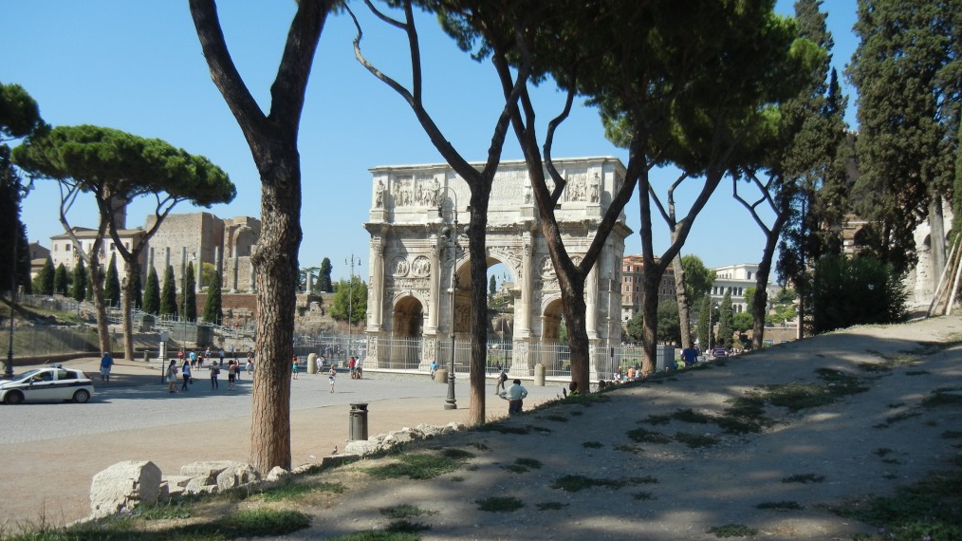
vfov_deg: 35.5
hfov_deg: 59.5
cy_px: 321
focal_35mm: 33
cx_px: 482
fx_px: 842
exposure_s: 1/307
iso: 160
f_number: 7
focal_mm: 5.4
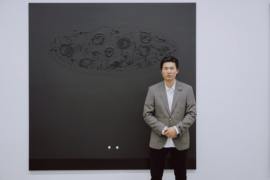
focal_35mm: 55
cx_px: 135
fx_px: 412
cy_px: 90
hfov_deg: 36.2
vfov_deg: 24.6
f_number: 2
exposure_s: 1/80
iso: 250
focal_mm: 55
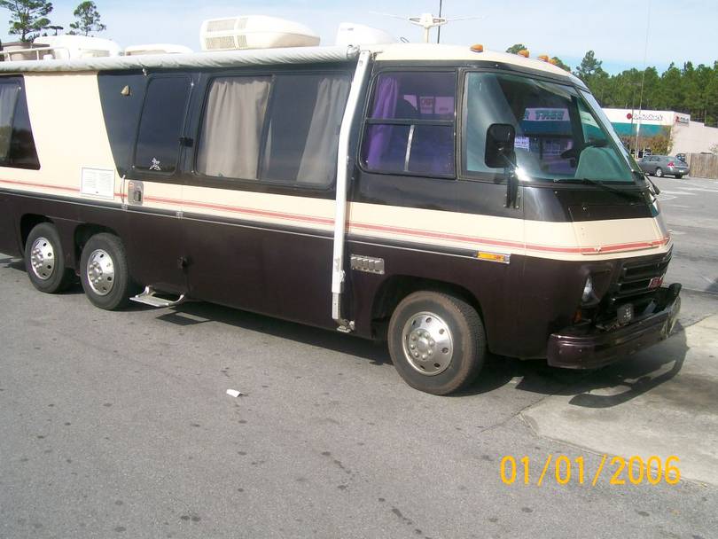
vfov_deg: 39.7
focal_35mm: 36
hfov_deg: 51.3
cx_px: 359
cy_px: 270
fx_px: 747
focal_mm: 6
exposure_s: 1/481
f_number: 4.8
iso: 80
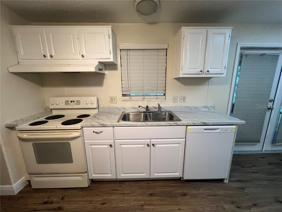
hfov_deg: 106.2
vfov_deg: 89.9
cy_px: 106
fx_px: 106
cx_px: 141
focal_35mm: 13
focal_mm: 1.57
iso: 400
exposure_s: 1/60
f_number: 1.8
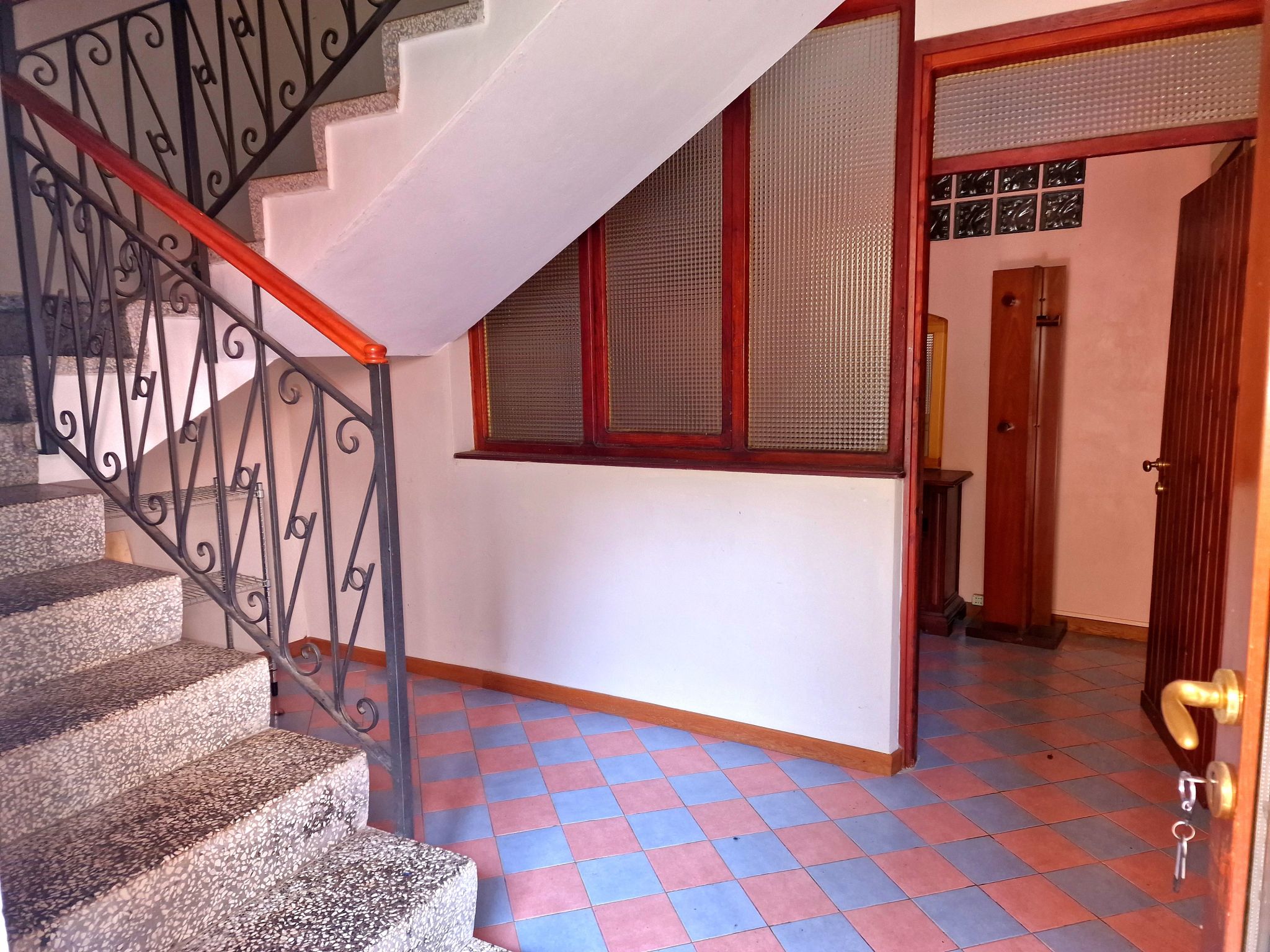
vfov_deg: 58.9
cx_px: 635
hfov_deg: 73.9
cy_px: 476
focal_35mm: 23
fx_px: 844
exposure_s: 1/100
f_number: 1.8
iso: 640
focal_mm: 6.4
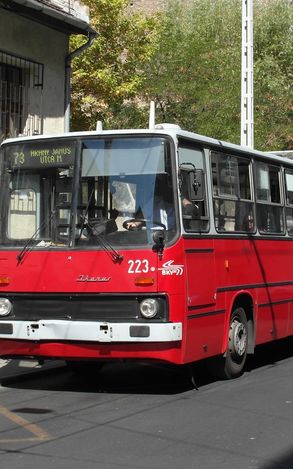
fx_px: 1125
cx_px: 183
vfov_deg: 23.6
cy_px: 234
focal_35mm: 88
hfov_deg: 14.8
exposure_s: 1/180
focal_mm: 10.2
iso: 80
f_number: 5.6
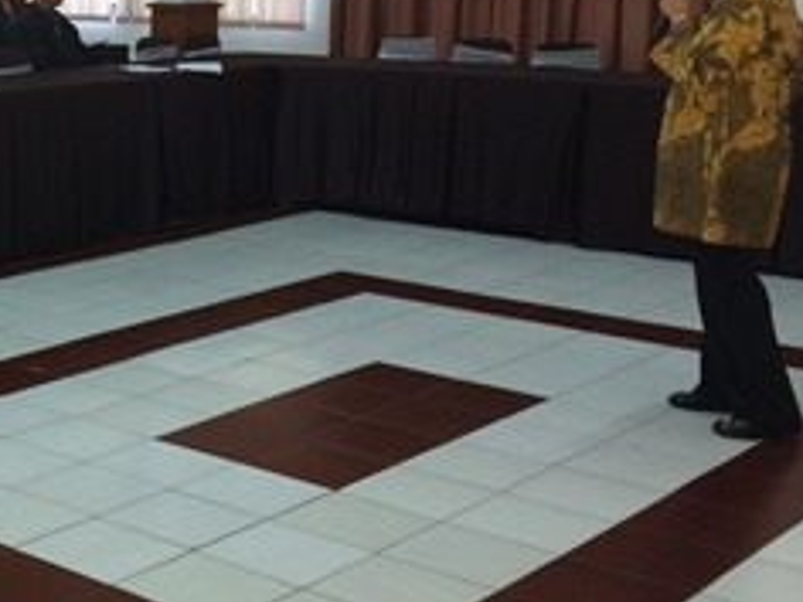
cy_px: 165
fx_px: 1577
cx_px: -94
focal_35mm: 68
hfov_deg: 26.2
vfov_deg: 21.5
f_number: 2.2
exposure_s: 1/33
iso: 160
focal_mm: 4.15
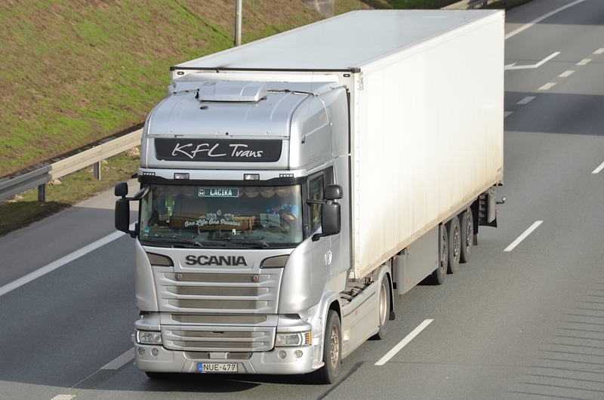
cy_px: 200
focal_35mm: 158
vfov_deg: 8.7
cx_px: 302
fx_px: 2637
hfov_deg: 13.1
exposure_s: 1/640
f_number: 5.6
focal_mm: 105
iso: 250
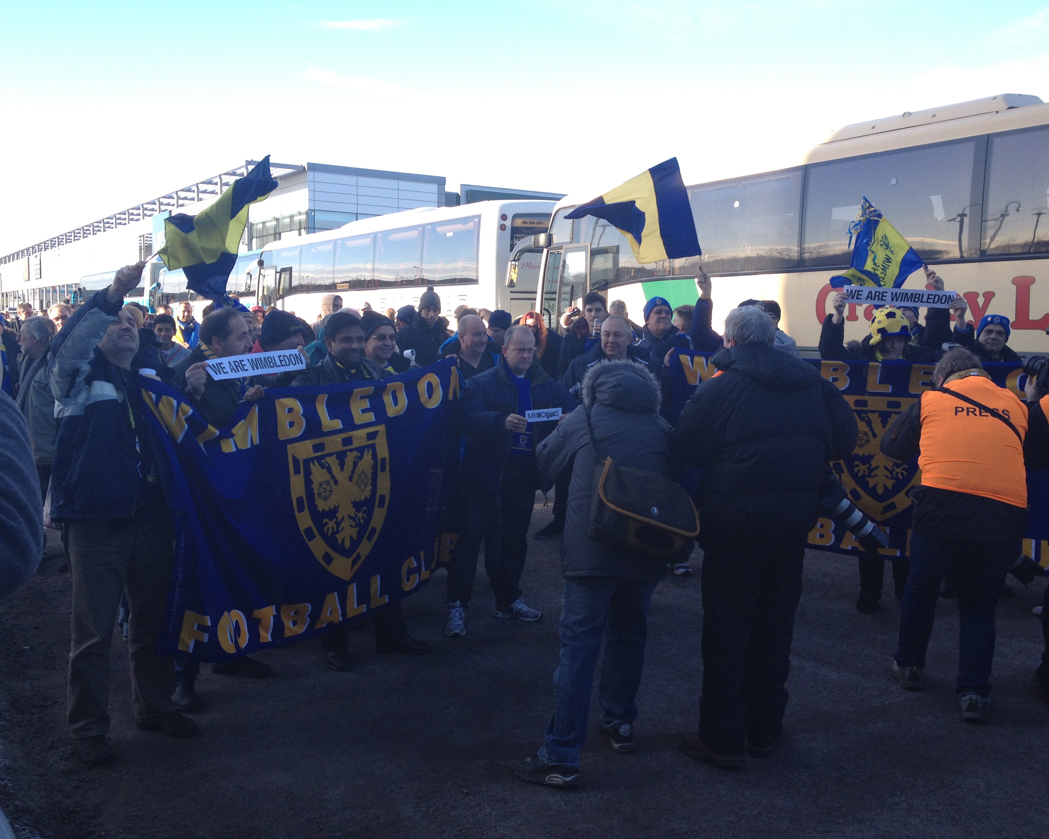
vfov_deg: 40.1
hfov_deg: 49.1
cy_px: 419
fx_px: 1149
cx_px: 536
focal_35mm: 37
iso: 50
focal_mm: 4.28
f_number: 2.4
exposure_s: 1/354
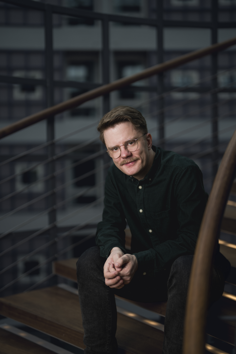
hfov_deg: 27.0
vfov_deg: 39.6
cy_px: 177
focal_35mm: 50
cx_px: 118
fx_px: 492
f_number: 1.2
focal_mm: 50
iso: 100
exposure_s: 1/1600
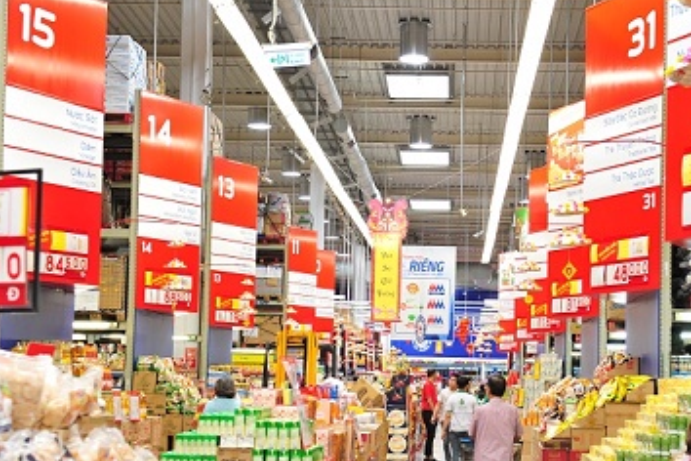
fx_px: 1248
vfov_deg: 20.9
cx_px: 406
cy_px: 288
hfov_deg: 30.9
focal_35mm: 65
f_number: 5.6
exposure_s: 1/60
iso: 1250
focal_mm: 48
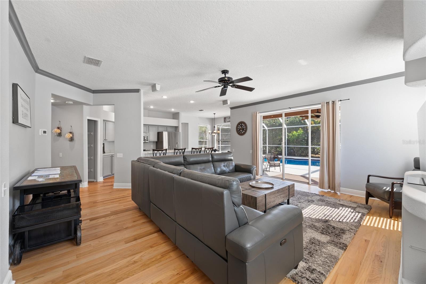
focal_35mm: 14
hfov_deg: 104.2
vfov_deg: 81.2
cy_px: 142
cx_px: 213
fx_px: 166
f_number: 9
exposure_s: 1/4
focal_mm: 14
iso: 250
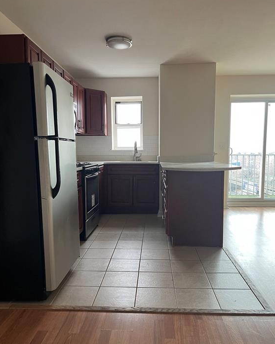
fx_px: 285
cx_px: 141
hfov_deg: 51.5
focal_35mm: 28
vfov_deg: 62.1
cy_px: 183
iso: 125
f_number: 1.6
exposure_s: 1/79
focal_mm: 5.1
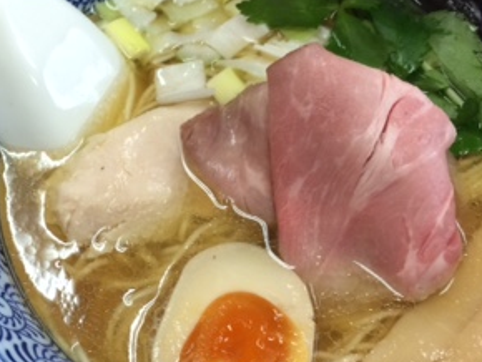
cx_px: 76
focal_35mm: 64
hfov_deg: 29.4
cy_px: 169
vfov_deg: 23.0
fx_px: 892
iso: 40
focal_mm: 4.15
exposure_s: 1/30
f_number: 2.2
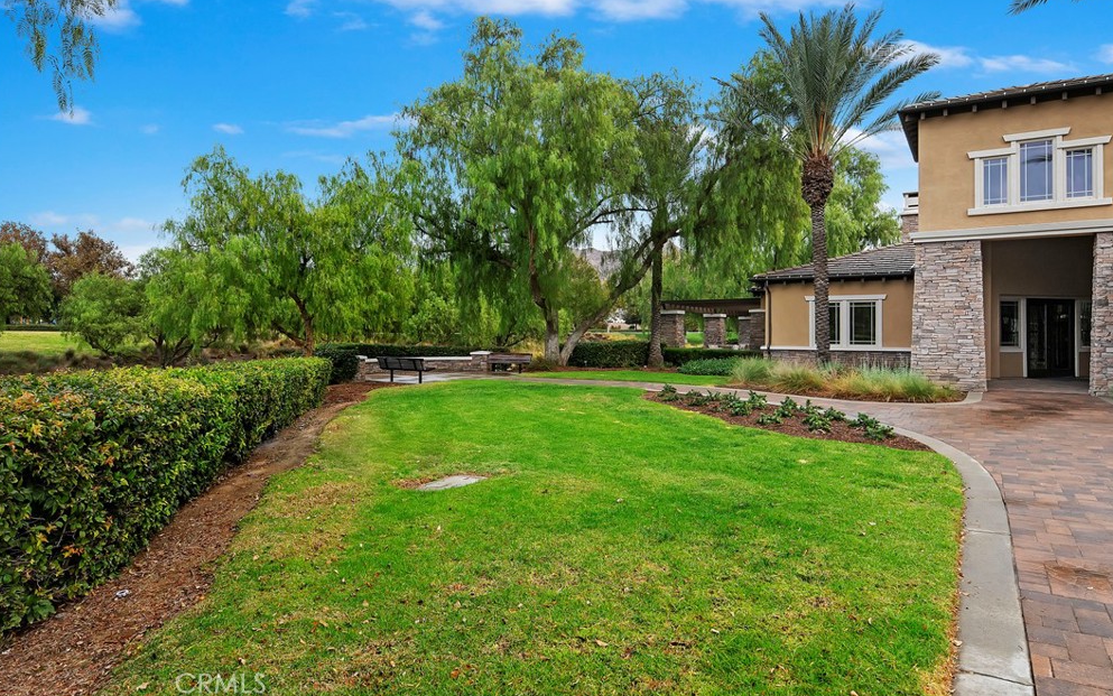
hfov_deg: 82.3
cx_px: 558
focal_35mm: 21
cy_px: 318
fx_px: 637
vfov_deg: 57.2
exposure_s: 1/60
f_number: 18
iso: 500
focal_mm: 20
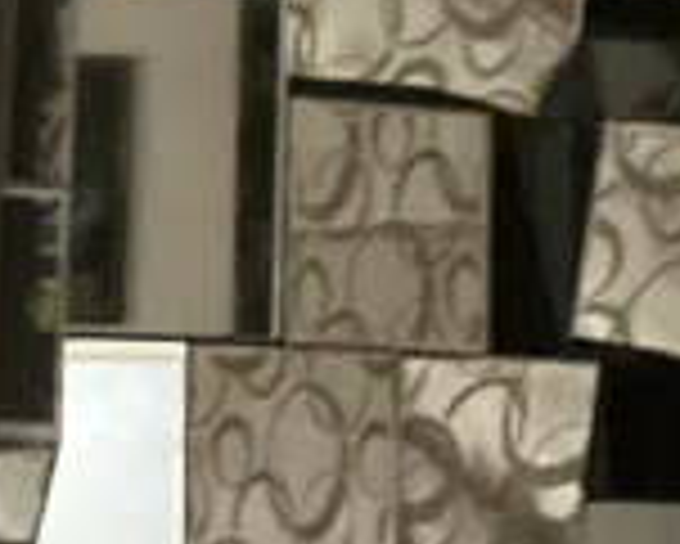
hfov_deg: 15.4
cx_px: -162
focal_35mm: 120
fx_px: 2417
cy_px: 45
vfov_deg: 12.8
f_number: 1.8
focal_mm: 3
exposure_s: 1/30
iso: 500
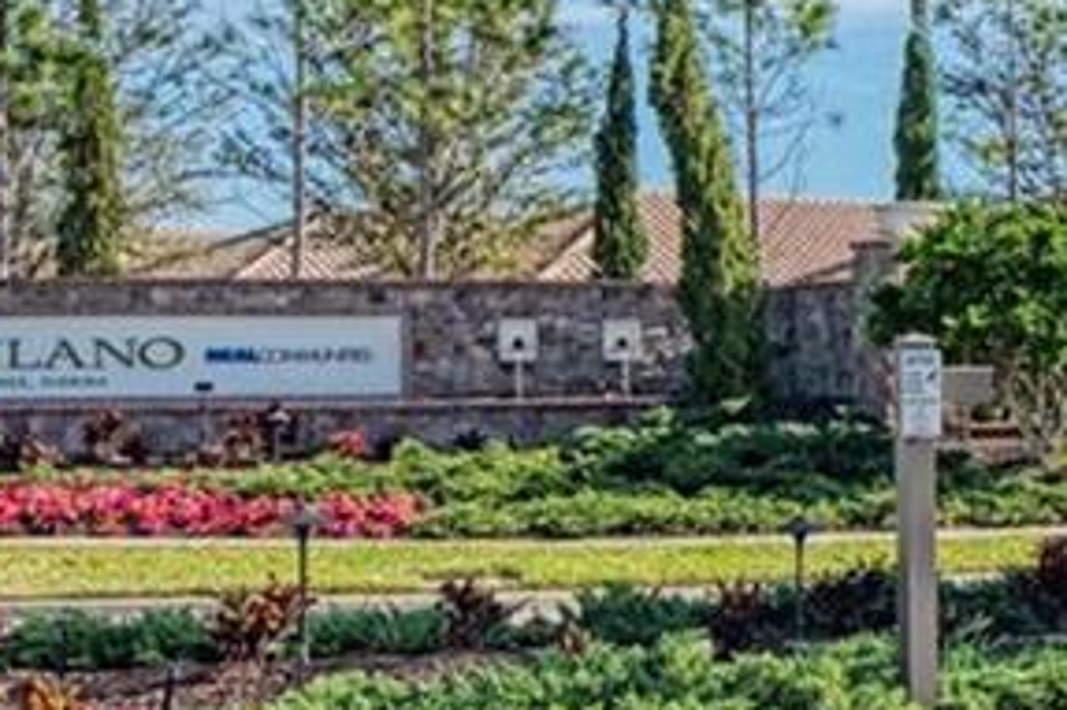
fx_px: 2310
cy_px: 307
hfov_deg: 19.5
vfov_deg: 17.5
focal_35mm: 78
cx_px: 1911
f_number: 7.1
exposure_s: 1/200
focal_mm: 14
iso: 250
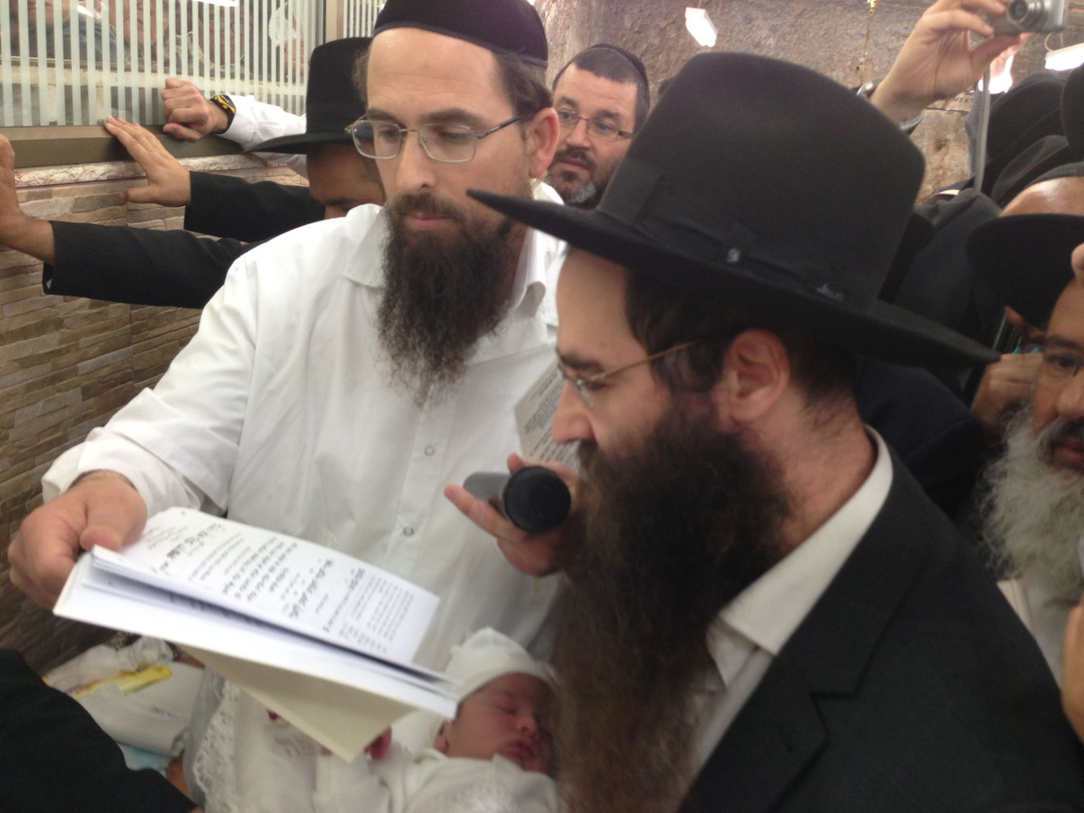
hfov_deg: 55.4
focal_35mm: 33
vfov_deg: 42.9
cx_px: 542
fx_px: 1033
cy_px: 406
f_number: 2.4
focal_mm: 4.13
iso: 64
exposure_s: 1/40
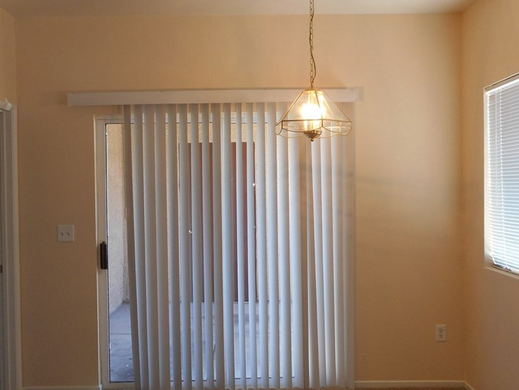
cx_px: 259
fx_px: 525
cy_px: 193
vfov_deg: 40.7
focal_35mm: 35
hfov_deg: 52.6
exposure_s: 1/30
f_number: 3.7
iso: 110
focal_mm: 4.5
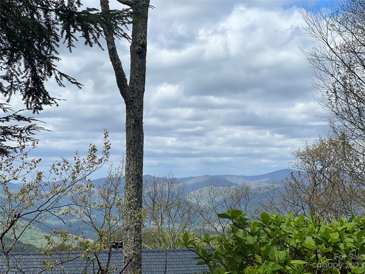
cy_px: 137
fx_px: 812
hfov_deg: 25.3
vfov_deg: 19.1
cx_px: 182
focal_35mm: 77
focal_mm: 9
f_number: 2.8
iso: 32
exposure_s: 1/1193
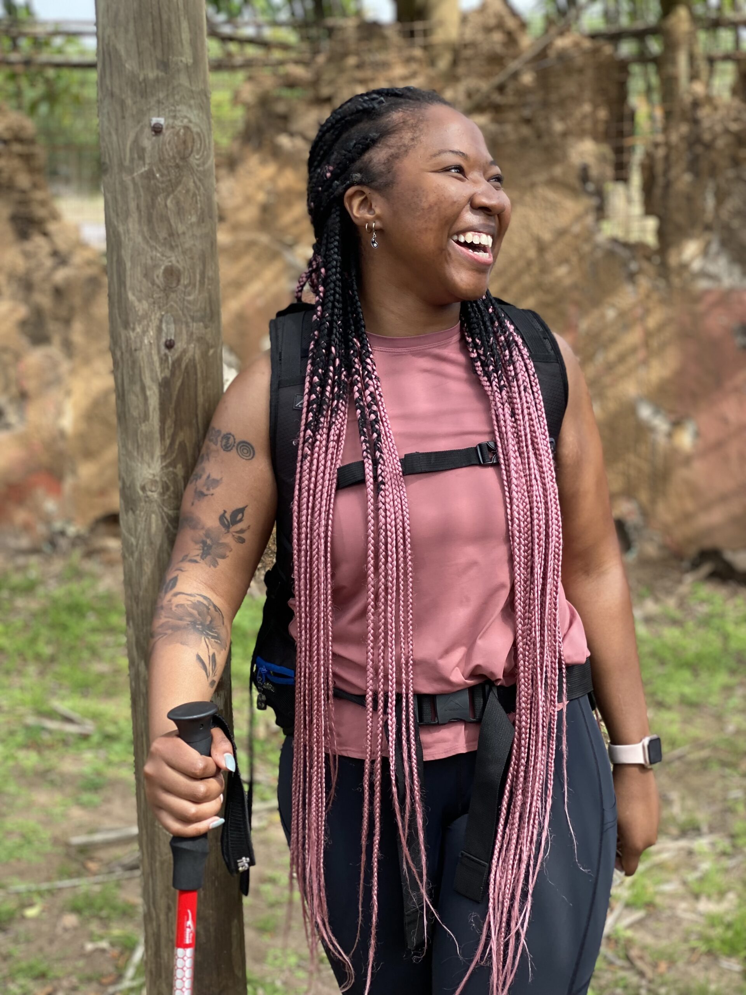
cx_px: 373
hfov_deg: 28.0
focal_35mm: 52
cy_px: 498
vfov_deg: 36.8
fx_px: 1494
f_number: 2
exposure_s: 1/169
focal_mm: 6
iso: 20
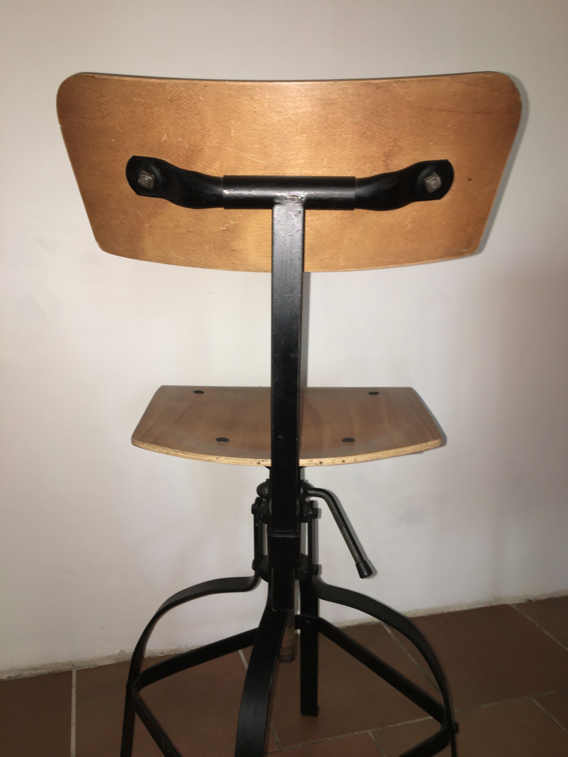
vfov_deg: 61.7
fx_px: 634
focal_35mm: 29
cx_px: 284
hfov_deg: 48.2
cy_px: 378
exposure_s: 1/17
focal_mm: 4.15
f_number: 2.2
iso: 25
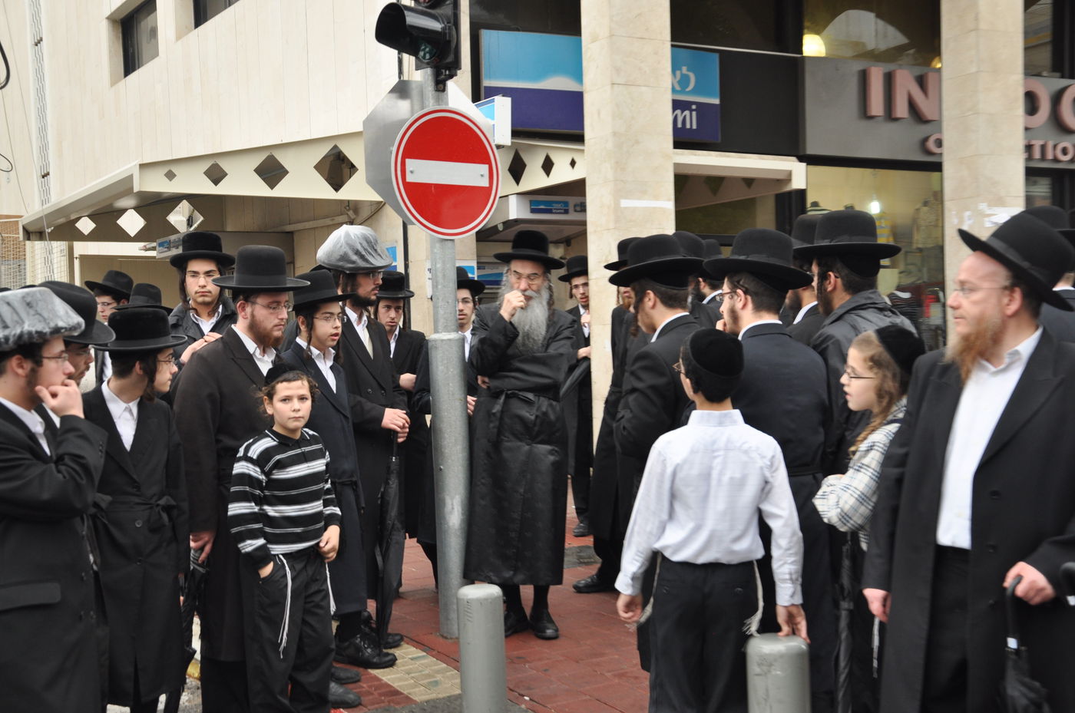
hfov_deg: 41.2
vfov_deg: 28.0
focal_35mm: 48
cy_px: 356
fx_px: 1431
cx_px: 538
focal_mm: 32
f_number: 5.6
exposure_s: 1/80
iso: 400
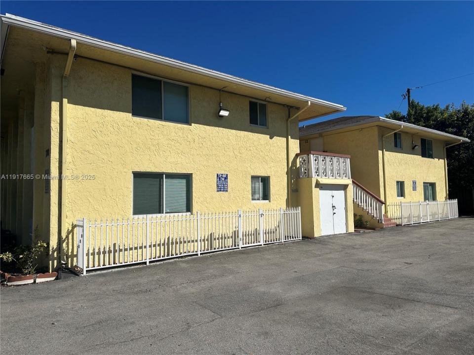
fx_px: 329
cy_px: 178
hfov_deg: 71.6
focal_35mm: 24
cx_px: 237
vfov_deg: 56.8
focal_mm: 6.86
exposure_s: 1/12048
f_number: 1.78
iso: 80
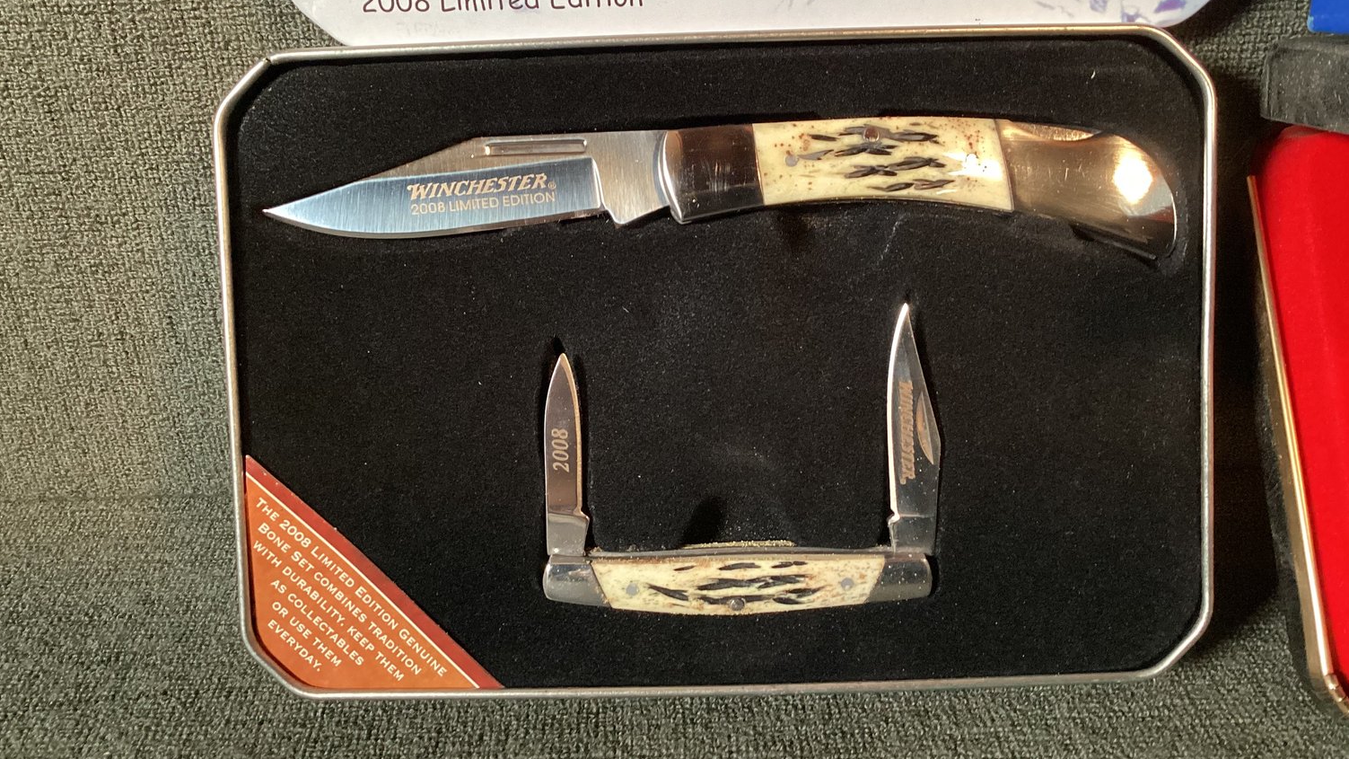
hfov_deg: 58.0
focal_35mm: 34
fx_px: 1216
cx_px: 673
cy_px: 259
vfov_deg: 34.4
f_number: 2.4
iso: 250
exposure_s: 1/60
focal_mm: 3.3
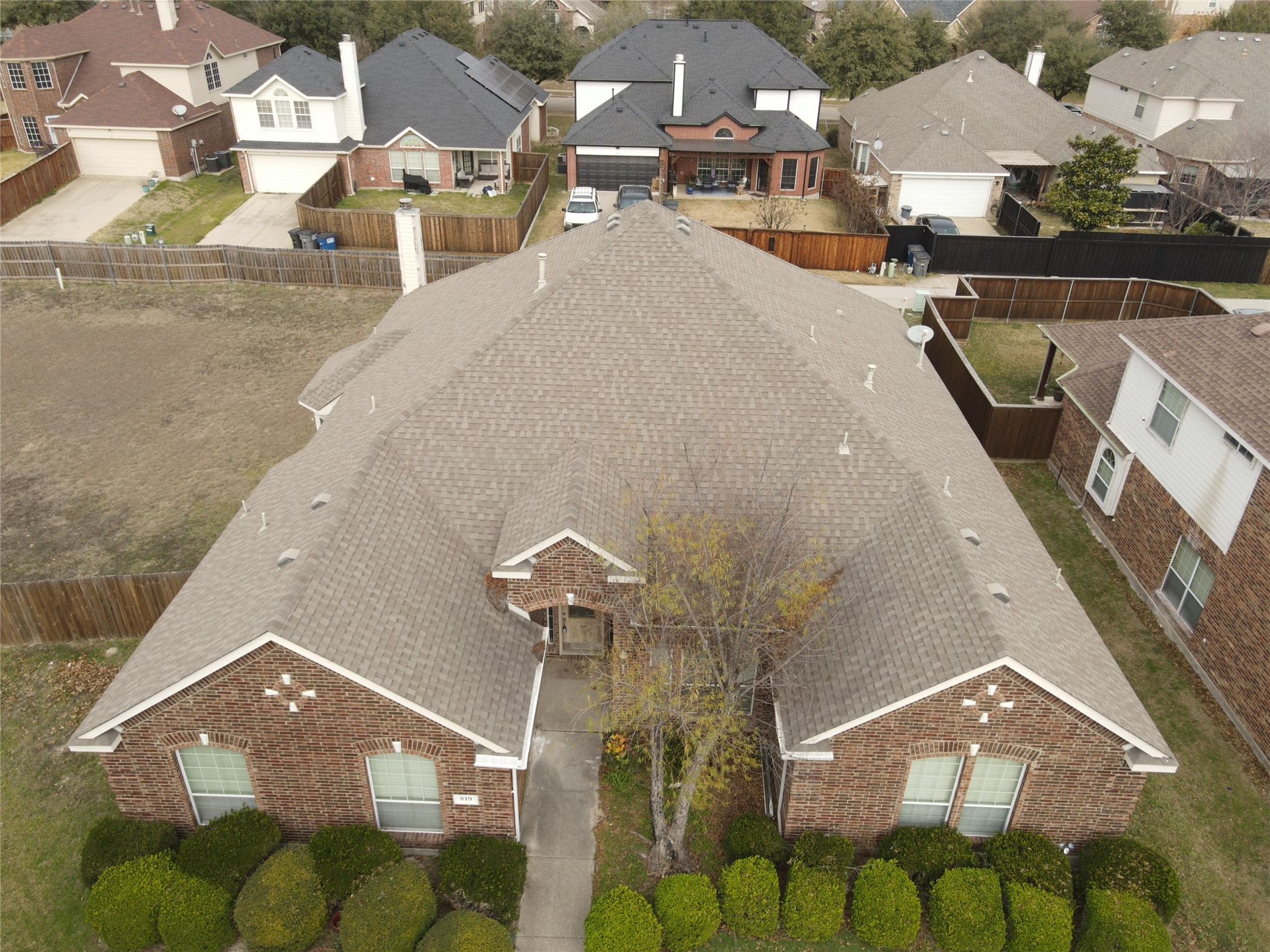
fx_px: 881
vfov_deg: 56.8
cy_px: 476
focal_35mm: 24
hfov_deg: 71.6
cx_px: 635
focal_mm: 4.5
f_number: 2.8
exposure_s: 1/80
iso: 110
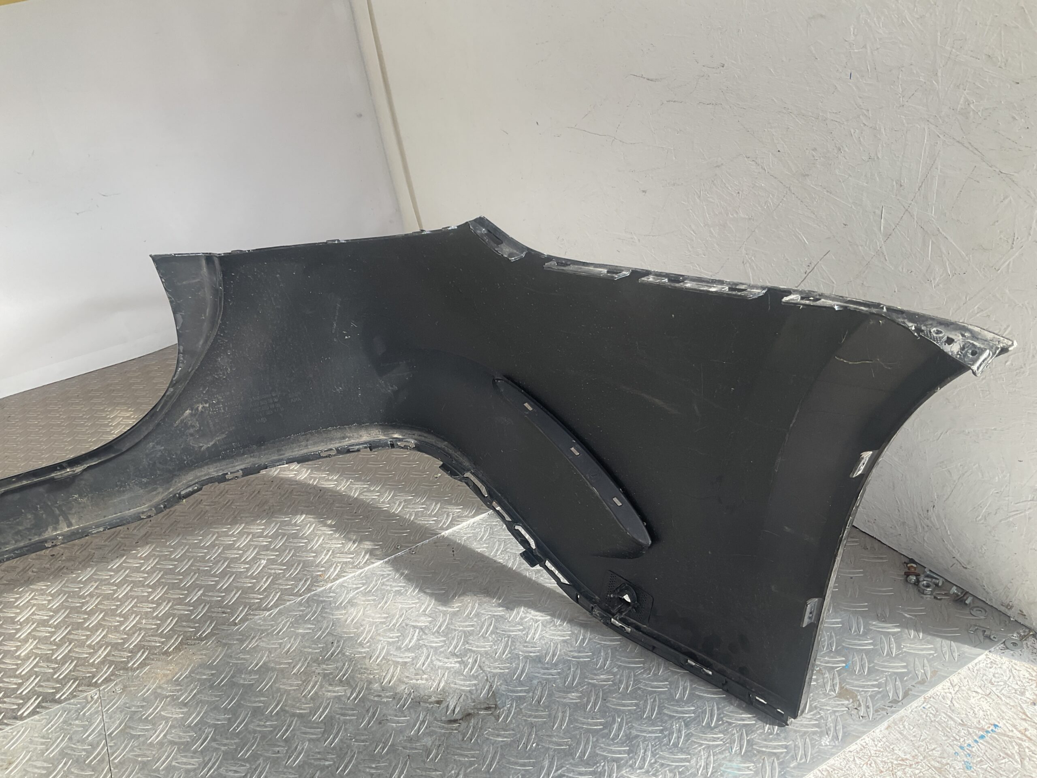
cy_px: 389
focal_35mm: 29
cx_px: 518
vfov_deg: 48.2
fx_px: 869
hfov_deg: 61.7
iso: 16
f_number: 1.8
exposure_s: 1/287
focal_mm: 3
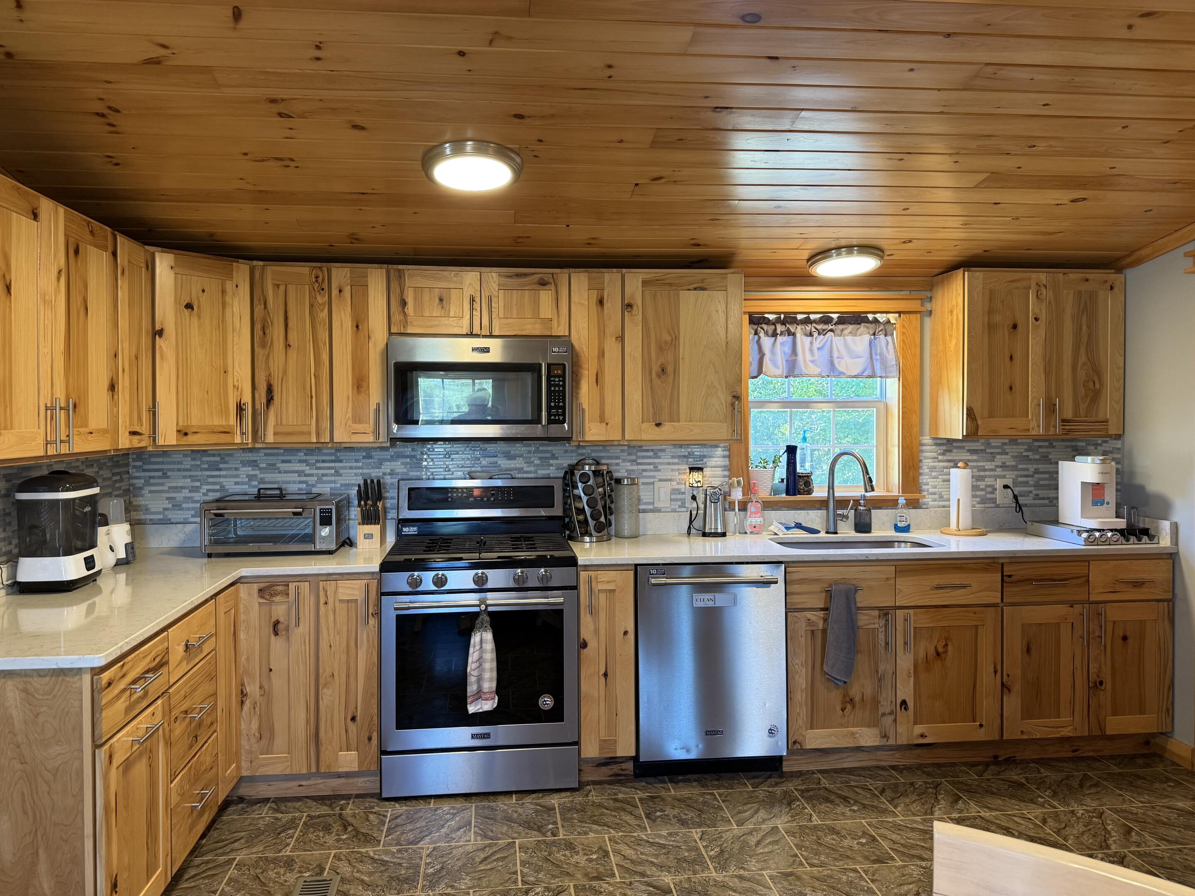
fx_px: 863
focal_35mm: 25
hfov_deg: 69.4
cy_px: 431
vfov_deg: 54.9
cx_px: 583
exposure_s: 1/60
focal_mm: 6.76
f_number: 1.78
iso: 160
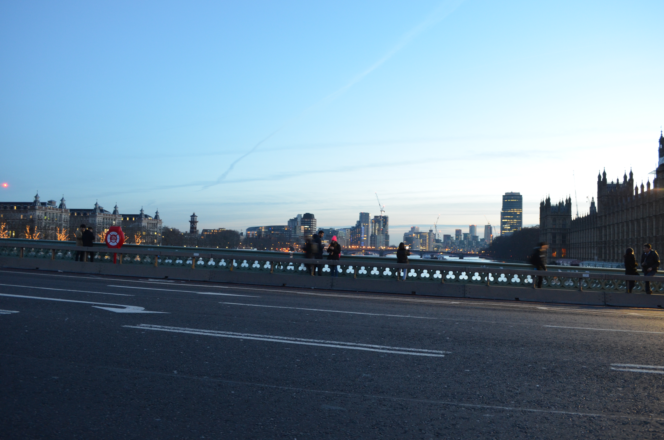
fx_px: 497
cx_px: 332
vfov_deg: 47.7
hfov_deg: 67.5
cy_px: 220
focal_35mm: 27
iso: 800
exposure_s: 1/6
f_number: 5.6
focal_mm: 18
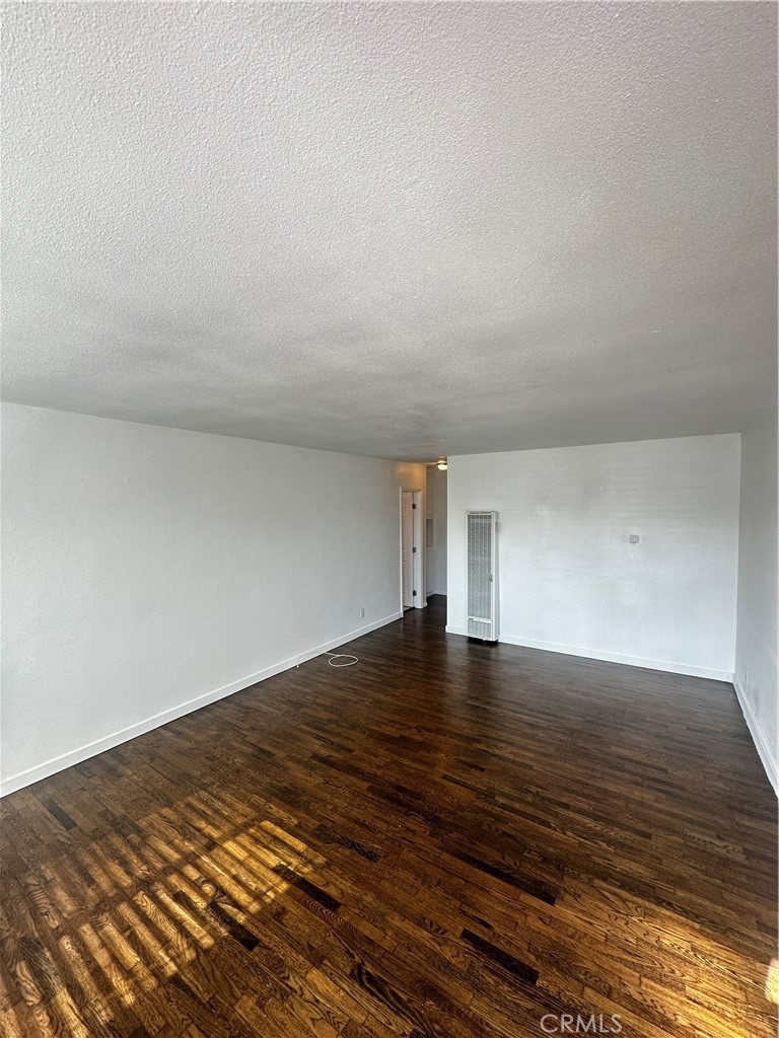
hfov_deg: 85.7
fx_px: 420
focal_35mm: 14
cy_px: 519
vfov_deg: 102.1
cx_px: 390
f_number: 2.2
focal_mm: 2.22
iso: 100
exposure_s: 1/120
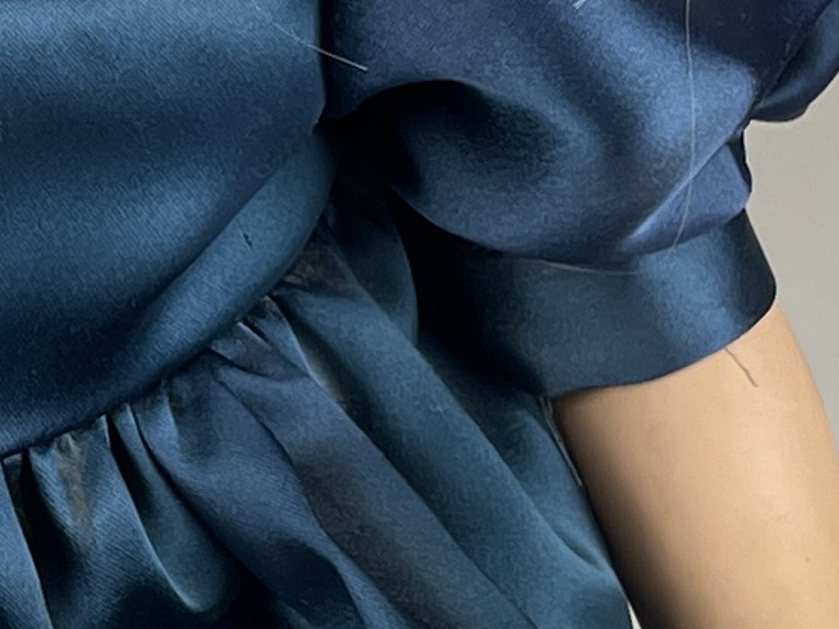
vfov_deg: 8.1
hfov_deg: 10.4
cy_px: 452
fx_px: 4434
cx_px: -464
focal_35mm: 183
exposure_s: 1/130
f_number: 1.6
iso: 32
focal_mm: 5.1
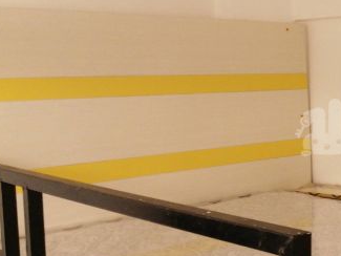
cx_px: 379
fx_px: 631
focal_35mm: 64
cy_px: 128
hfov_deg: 27.6
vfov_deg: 22.9
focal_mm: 3.62
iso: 160
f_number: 1.8
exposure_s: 1/60
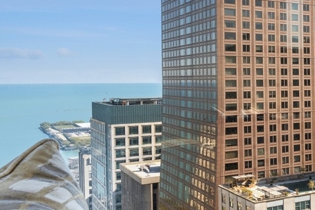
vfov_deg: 24.3
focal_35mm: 56
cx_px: 468
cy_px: 83
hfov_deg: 26.5
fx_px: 486
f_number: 9.5
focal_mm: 17.5
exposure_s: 1/125
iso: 200
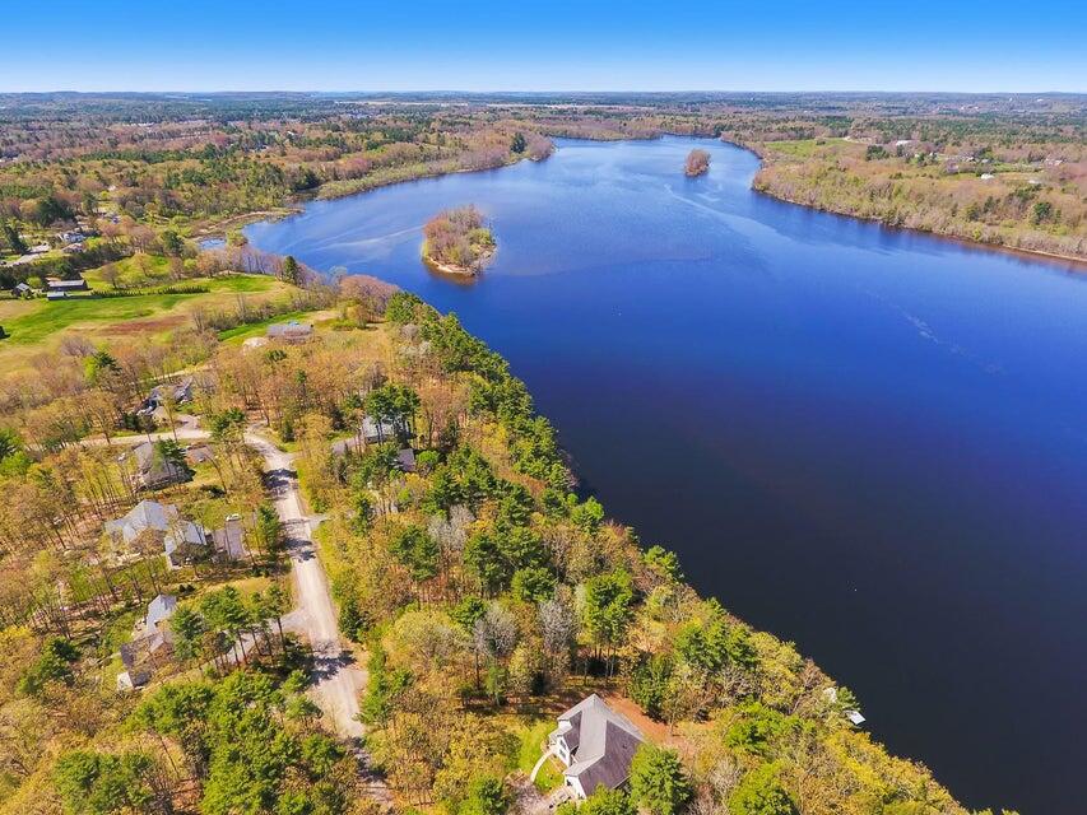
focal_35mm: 20
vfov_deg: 66.0
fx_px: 628
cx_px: 544
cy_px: 408
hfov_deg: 81.7
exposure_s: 1/320
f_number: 2.8
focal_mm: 3.61
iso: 100
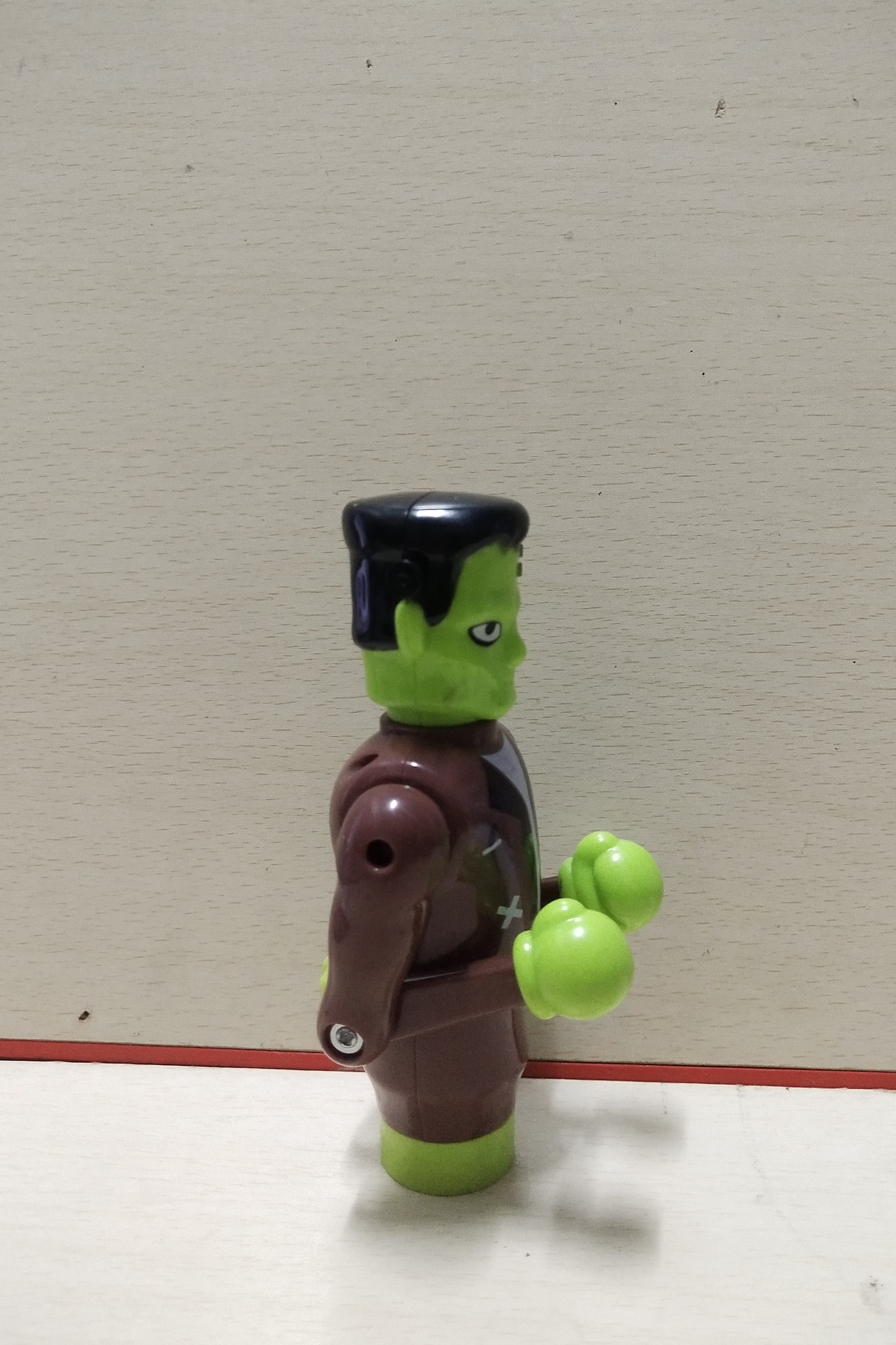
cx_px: 487
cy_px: 679
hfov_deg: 41.1
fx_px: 1194
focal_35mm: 32
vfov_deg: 58.7
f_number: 1.8
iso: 690
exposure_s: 1/20
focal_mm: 3.95
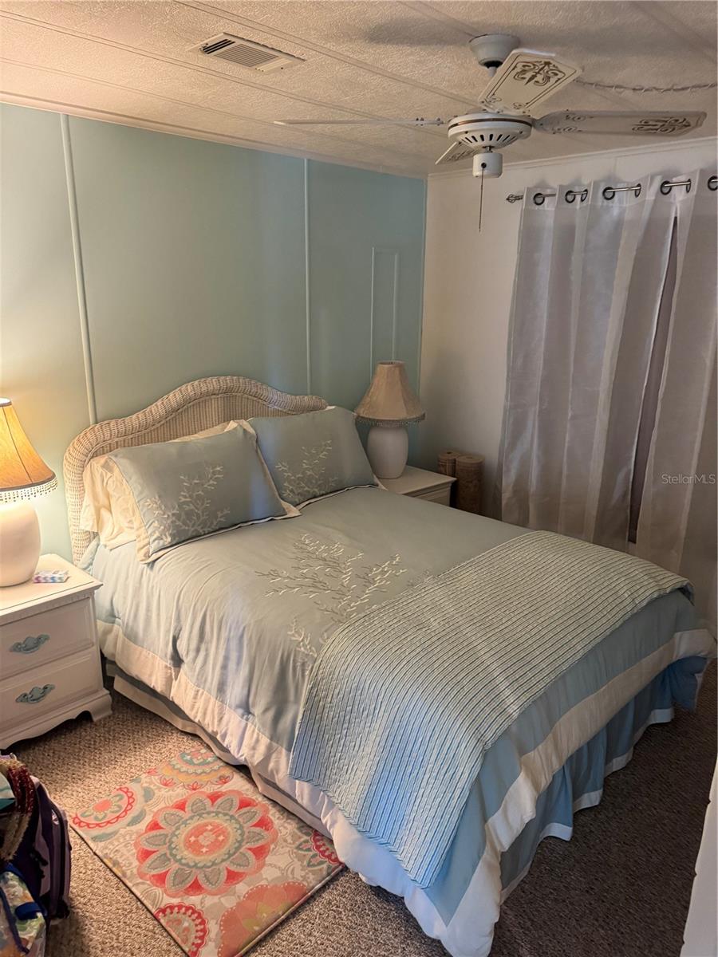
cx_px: 359
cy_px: 478
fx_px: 664
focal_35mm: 24
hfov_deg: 56.8
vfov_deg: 71.6
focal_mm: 6.76
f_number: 1.78
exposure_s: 1/60
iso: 640
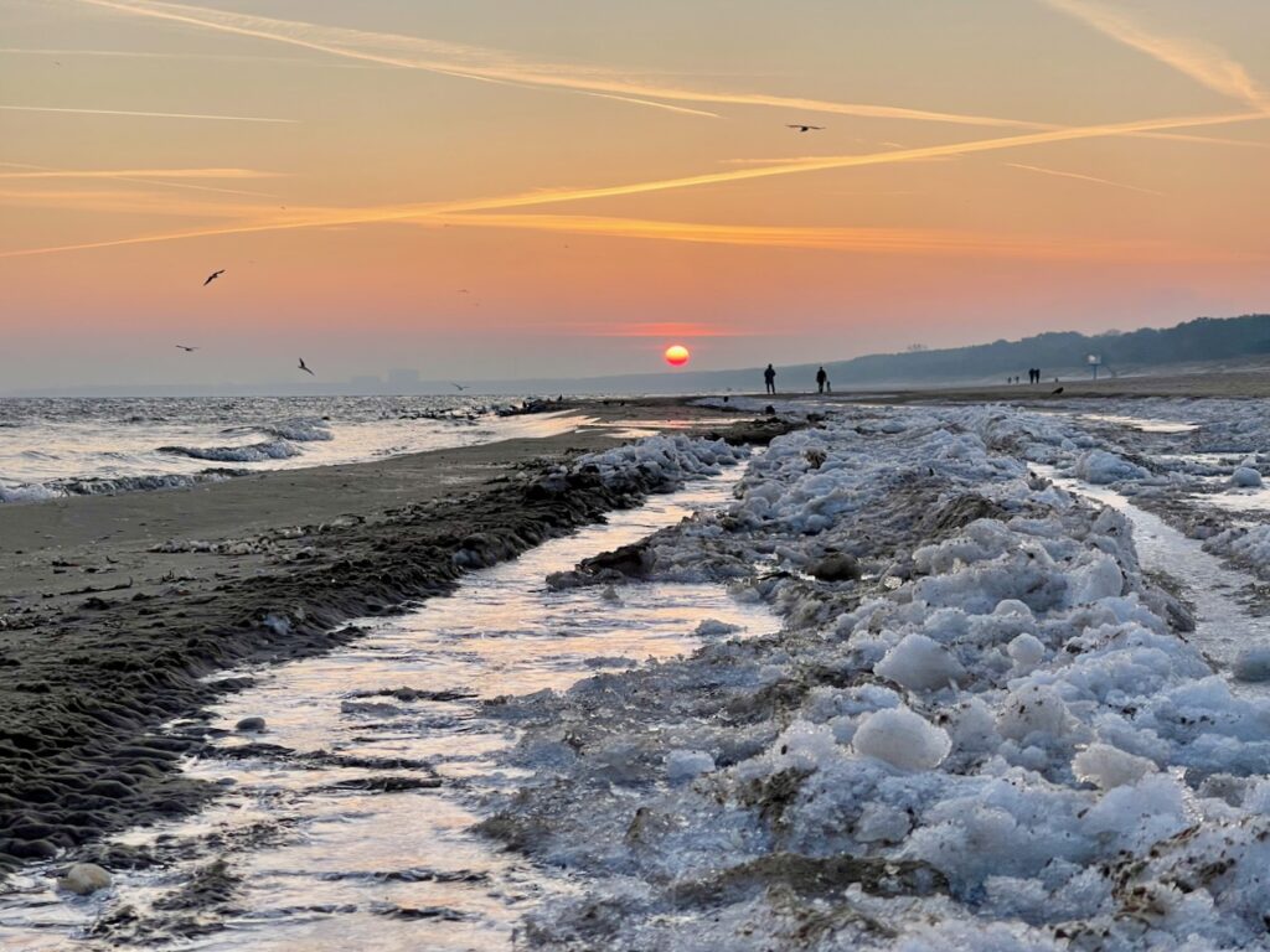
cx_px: 635
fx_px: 2348
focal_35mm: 64
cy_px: 476
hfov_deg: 30.3
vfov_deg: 22.9
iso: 20
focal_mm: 7.5
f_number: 2.2
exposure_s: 1/296
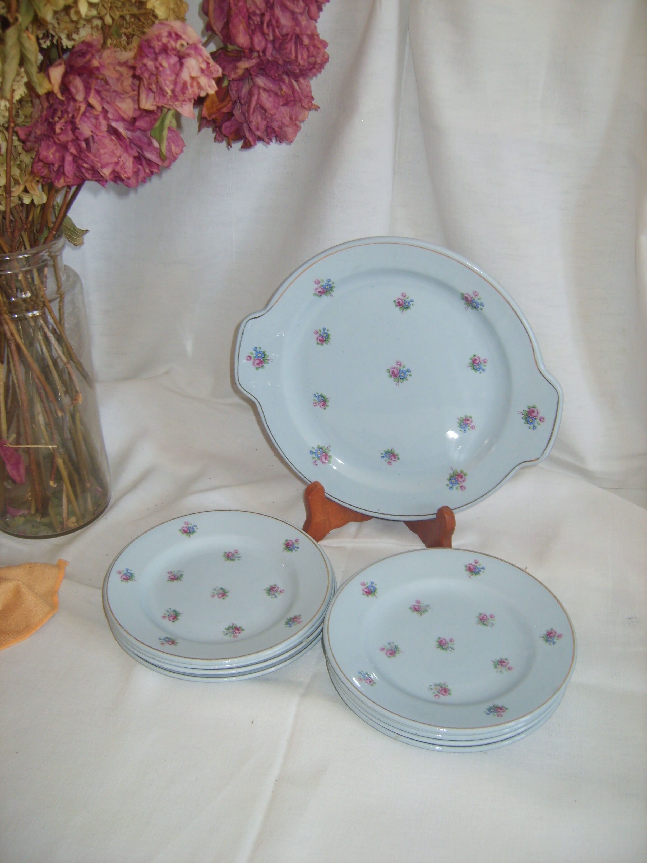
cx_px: 324
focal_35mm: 35
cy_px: 432
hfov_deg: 40.7
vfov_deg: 52.6
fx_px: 872
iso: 100
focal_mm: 7.4
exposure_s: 1/30
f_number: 2.8
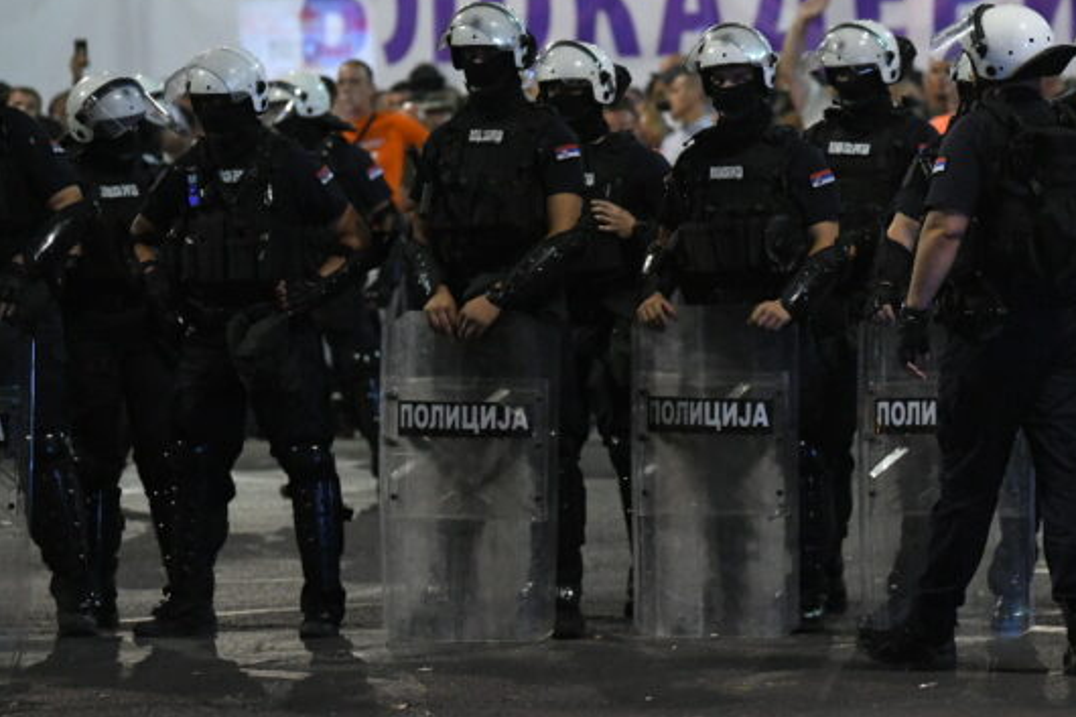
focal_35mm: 290
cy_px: 224
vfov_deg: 4.7
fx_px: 8665
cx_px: 905
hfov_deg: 7.1
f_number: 3.2
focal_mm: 150
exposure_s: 1/200
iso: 6400
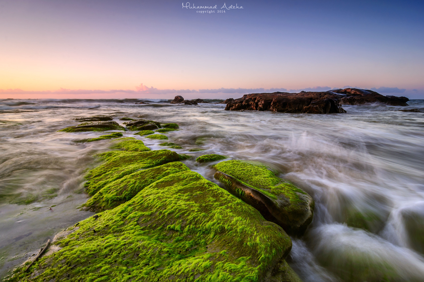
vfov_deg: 67.2
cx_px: 212
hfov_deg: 90.1
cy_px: 141
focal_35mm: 18
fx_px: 212
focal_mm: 12
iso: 100
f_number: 16
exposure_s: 1/2
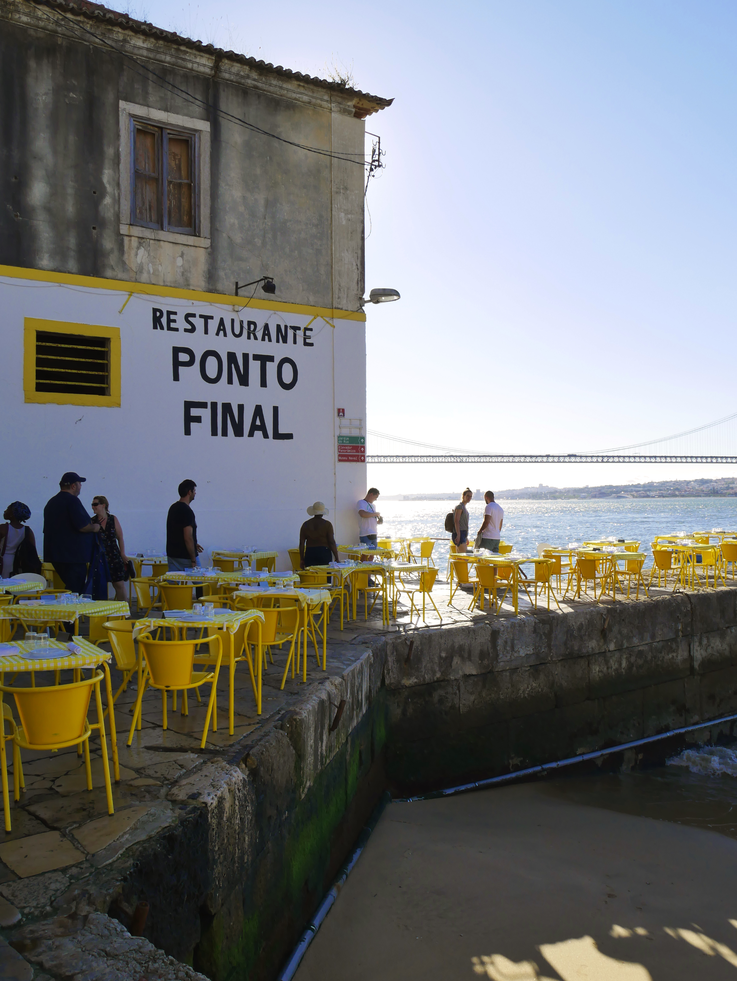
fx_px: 964
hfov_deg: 41.8
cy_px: 490
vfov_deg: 53.9
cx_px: 368
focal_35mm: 34
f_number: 8
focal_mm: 17
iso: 200
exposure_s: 1/400
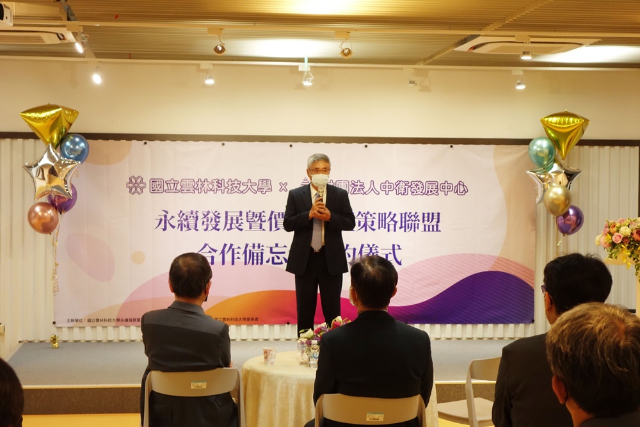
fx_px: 1333
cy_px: 214
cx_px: 320
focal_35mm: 75
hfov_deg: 27.0
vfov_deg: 18.2
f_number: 4
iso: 800
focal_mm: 27.86
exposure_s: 1/50
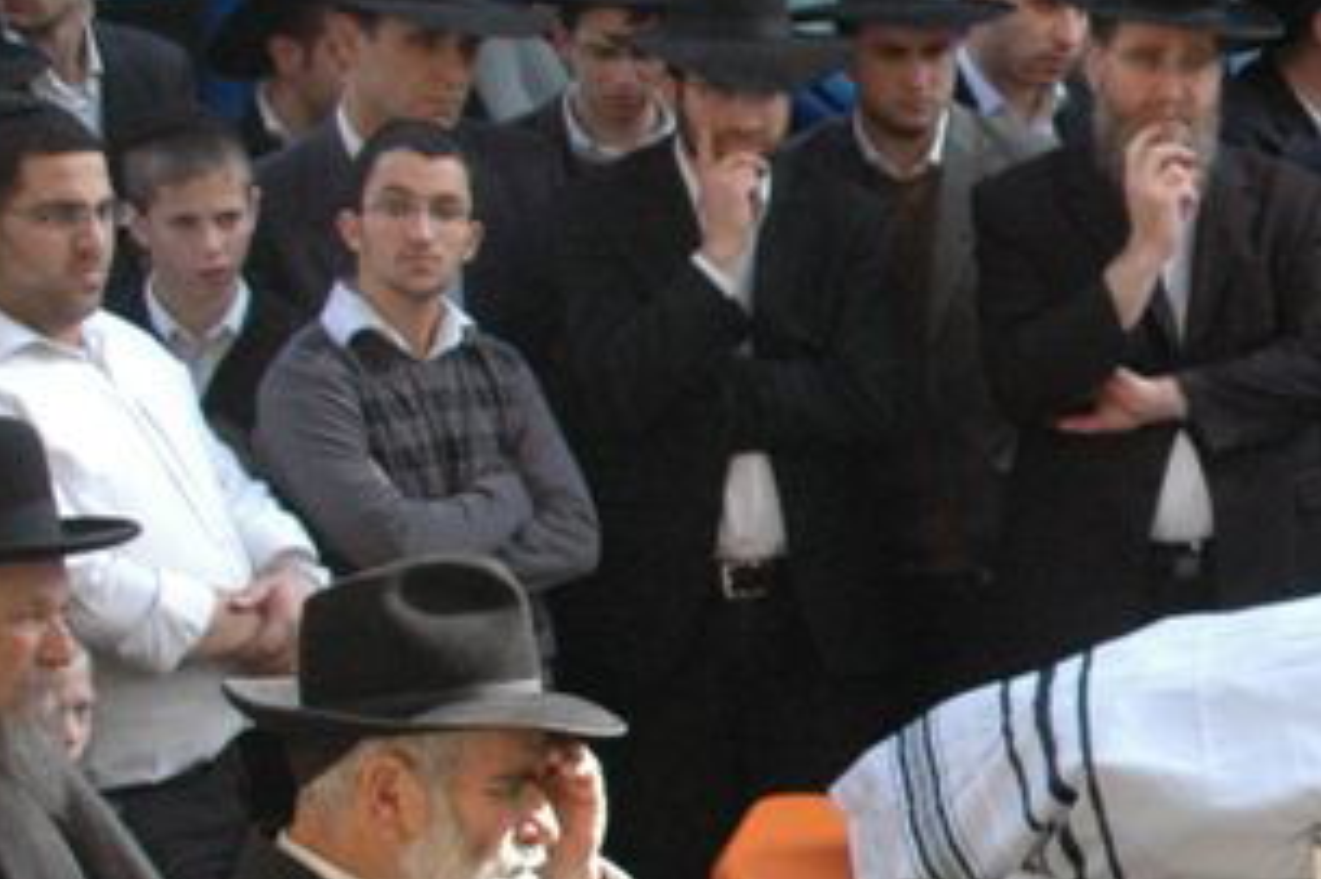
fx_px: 4804
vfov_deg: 10.4
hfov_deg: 15.1
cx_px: 1607
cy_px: 587
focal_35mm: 131
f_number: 8
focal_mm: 26
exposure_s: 1/250
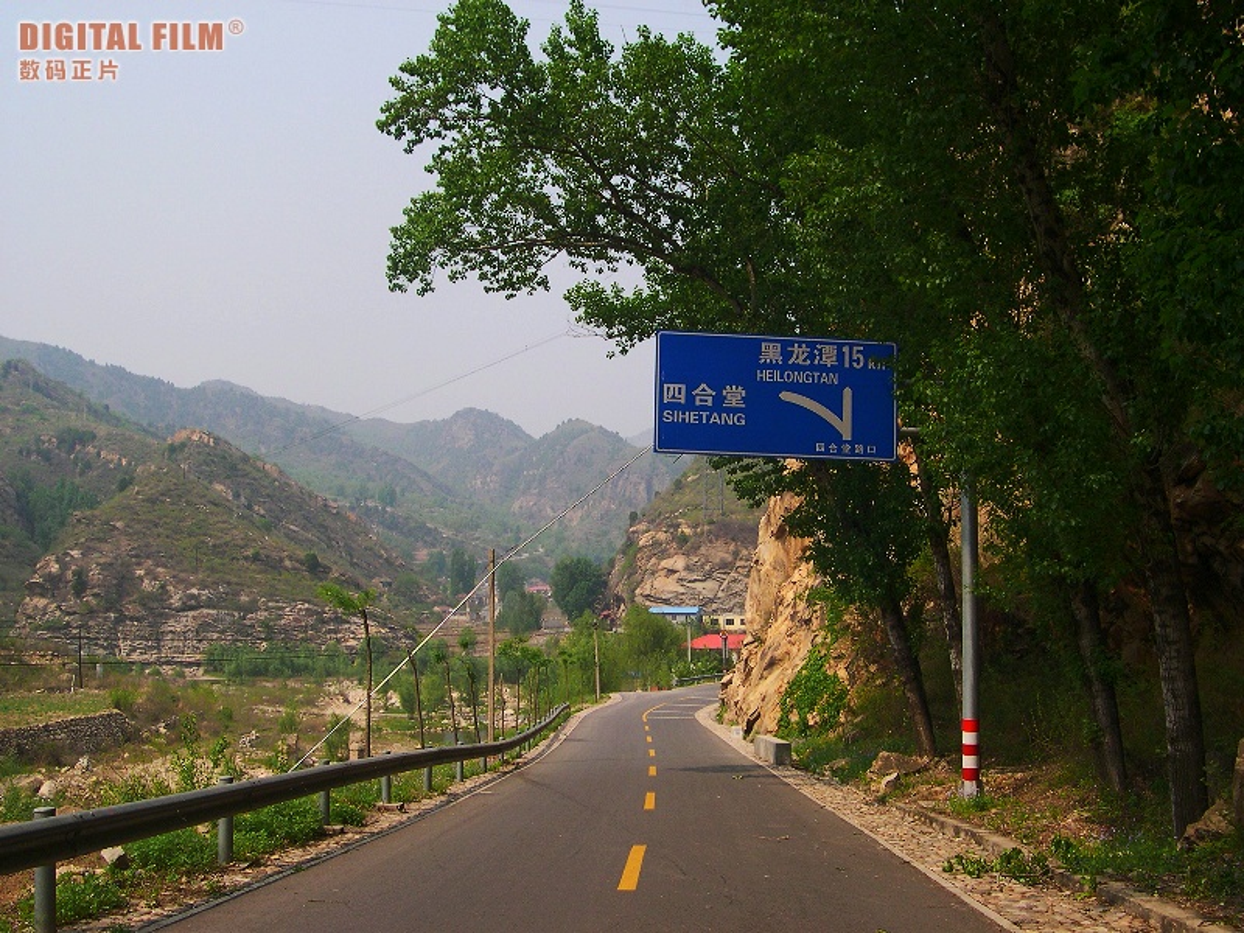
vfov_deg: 37.7
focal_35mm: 38
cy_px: 466
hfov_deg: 49.0
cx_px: 622
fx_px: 1366
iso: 100
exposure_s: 1/154
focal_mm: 8
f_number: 7.6
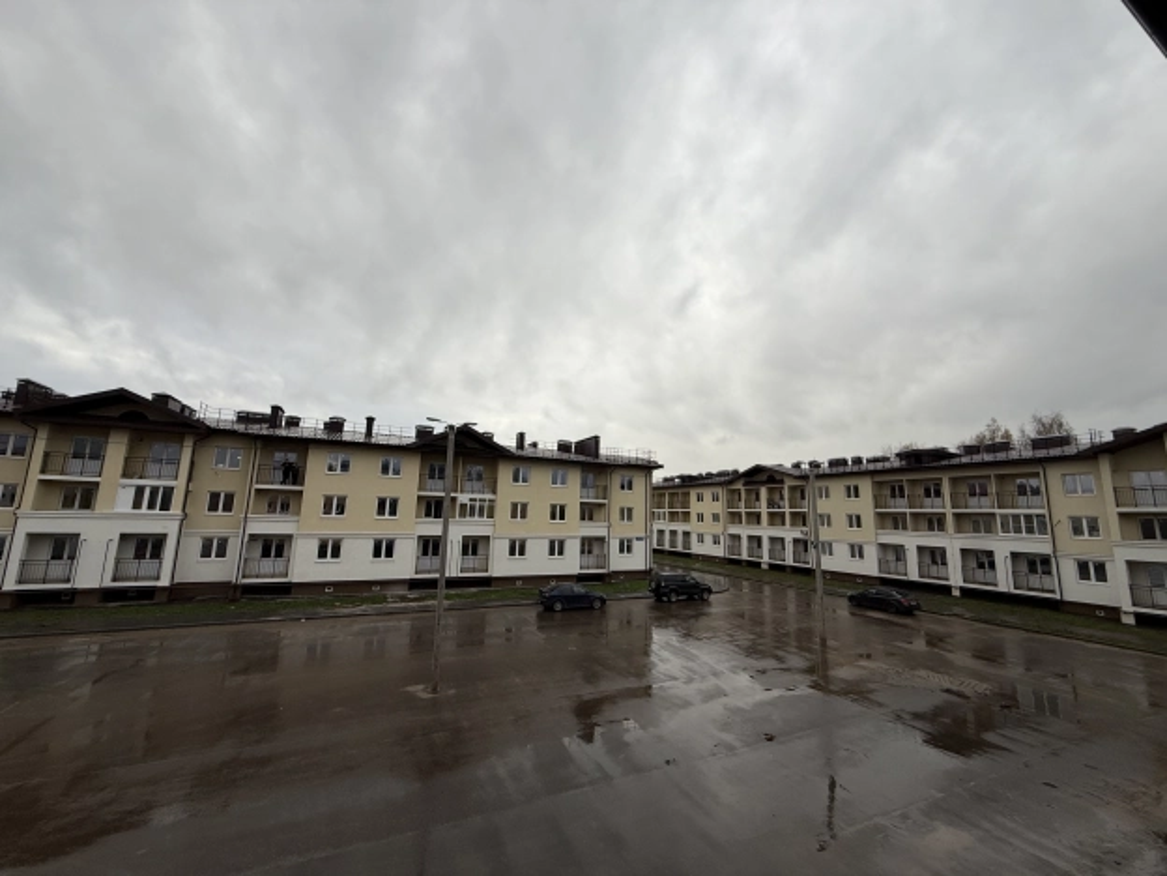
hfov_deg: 102.1
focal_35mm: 14
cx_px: 584
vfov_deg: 85.7
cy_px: 438
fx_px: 472
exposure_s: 1/717
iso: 50
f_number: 2.2
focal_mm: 2.22
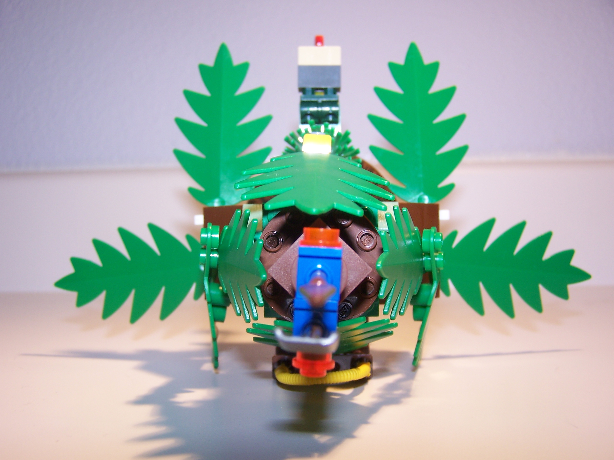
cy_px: 230
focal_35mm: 38
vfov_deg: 37.7
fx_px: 674
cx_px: 307
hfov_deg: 49.0
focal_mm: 6.3
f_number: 2.8
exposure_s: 1/60
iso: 80
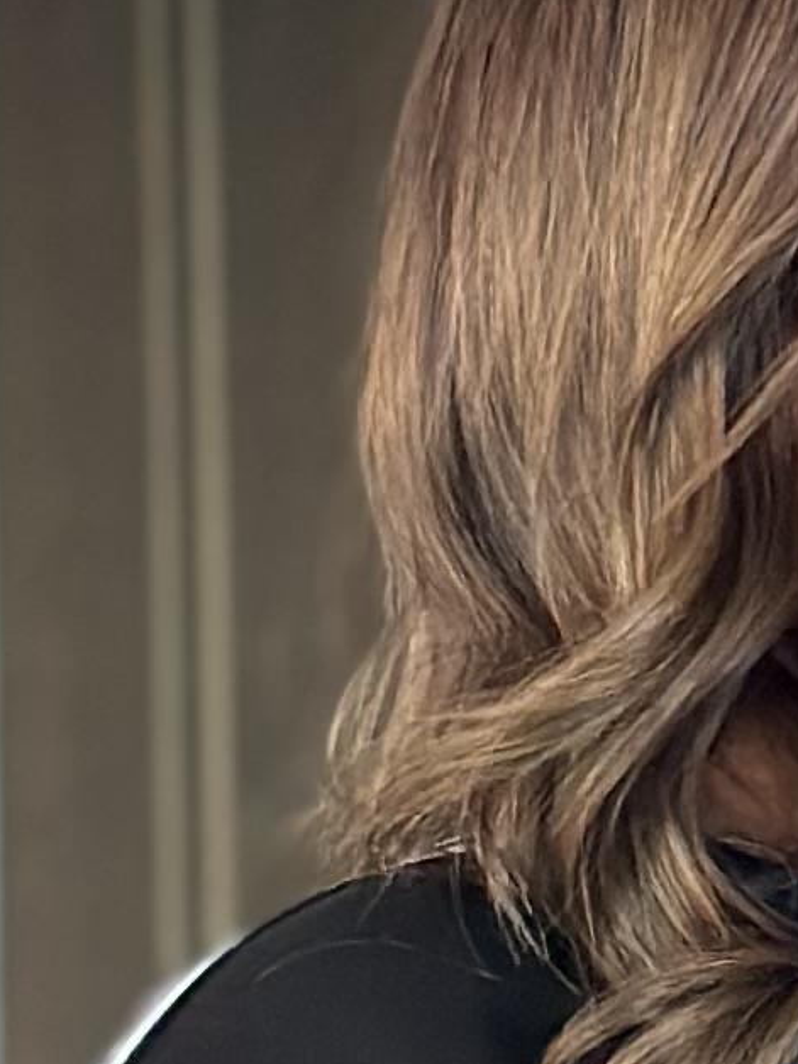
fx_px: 9467
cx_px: 778
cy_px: 2079
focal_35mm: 308
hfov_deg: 4.8
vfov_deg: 6.3
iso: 250
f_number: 1.78
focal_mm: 6.86
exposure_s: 1/60
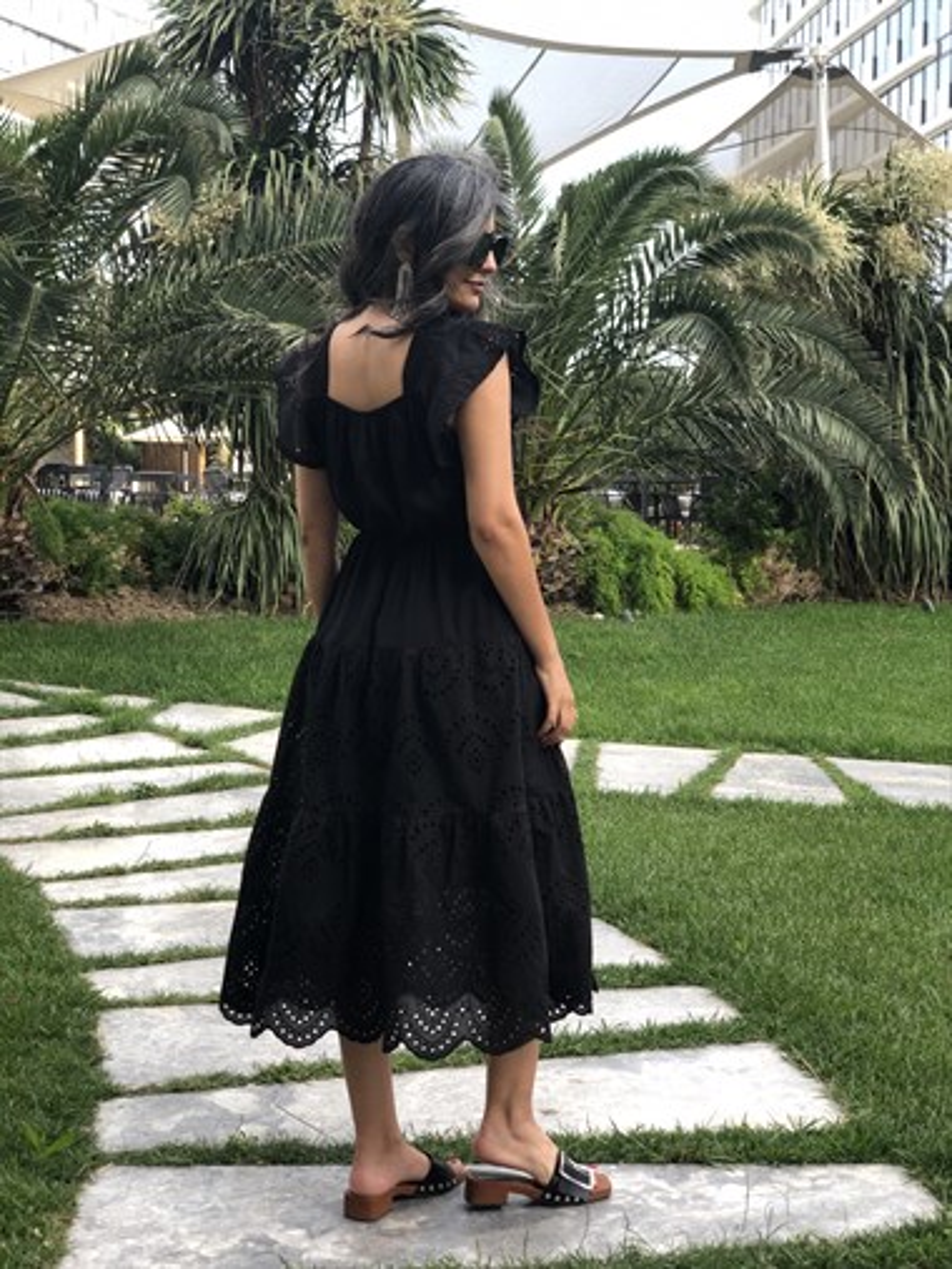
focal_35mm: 52
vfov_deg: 36.8
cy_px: 634
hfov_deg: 28.1
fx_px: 1905
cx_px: 476
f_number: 2.4
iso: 20
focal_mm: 6
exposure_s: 1/120
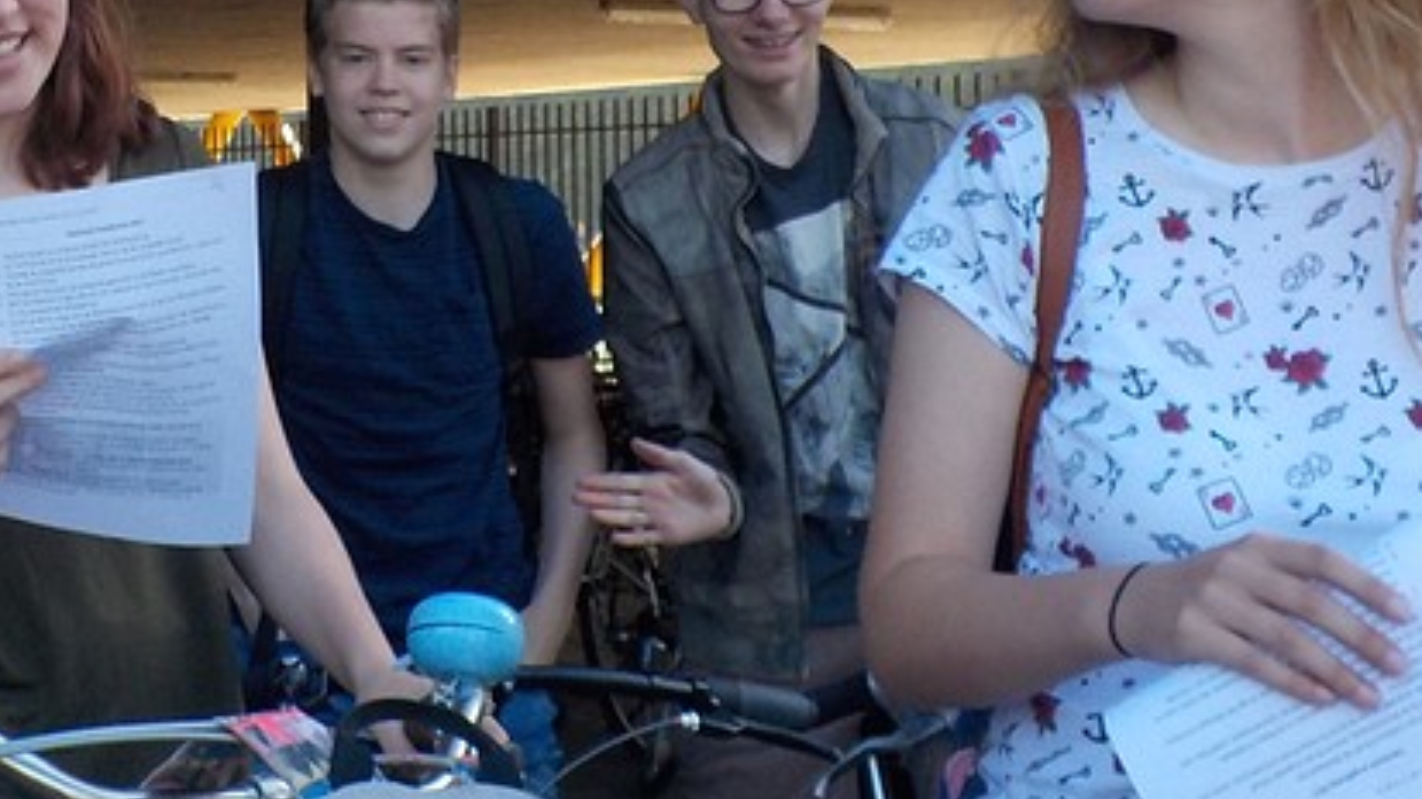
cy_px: -165
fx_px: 3053
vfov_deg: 14.4
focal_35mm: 81
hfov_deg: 25.7
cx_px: 241
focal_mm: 4.1
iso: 125
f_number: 3.3
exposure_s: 1/200
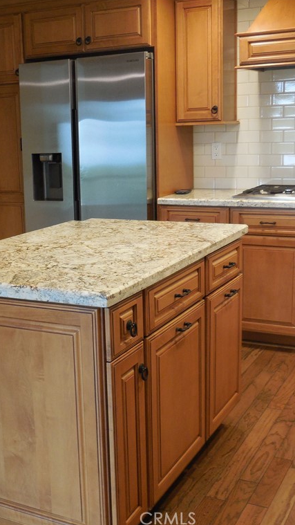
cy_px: 263
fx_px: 695
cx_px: 85
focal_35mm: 50
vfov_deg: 41.3
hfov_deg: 23.8
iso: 280
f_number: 3.4
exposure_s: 1/30
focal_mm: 6.1
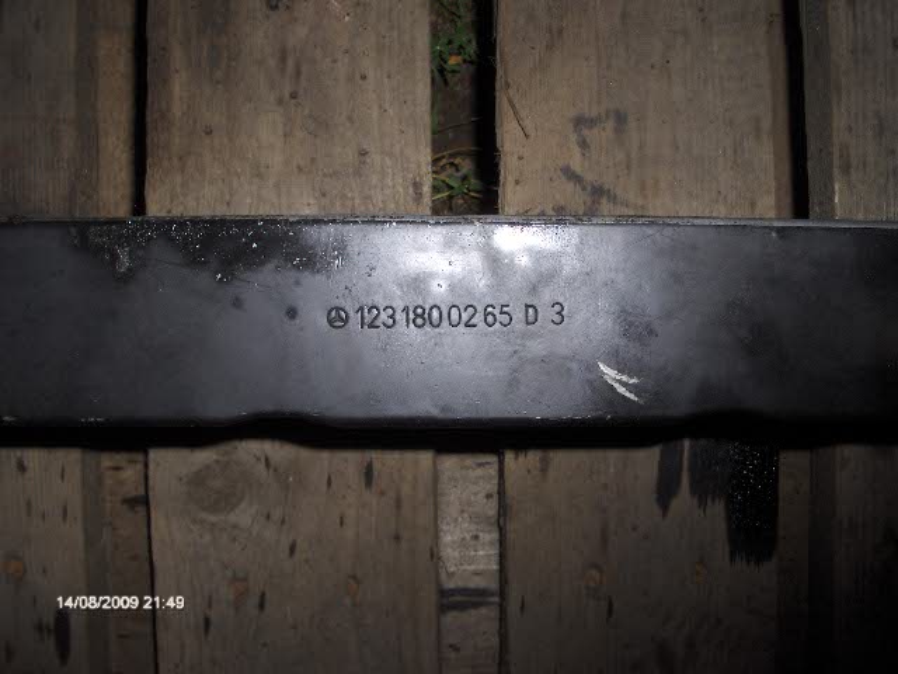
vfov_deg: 40.7
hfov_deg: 52.6
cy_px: 337
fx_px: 908
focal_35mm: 35
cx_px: 449
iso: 100
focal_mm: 5.8
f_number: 4.3
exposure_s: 1/60
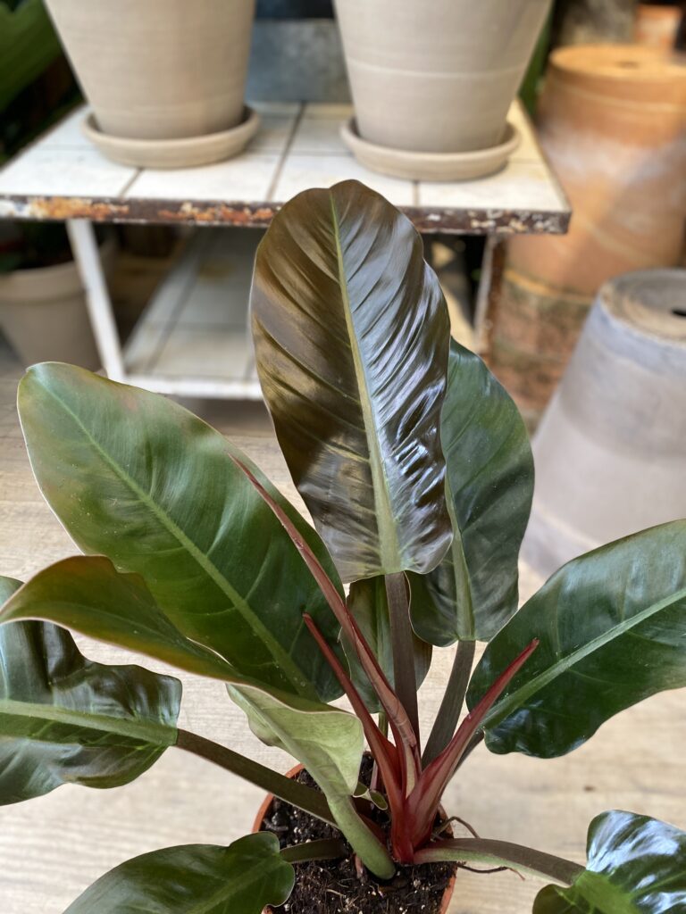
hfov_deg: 53.1
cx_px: 343
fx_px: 687
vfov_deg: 67.3
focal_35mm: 26
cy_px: 457
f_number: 1.8
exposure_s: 1/50
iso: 125
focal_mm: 4.25
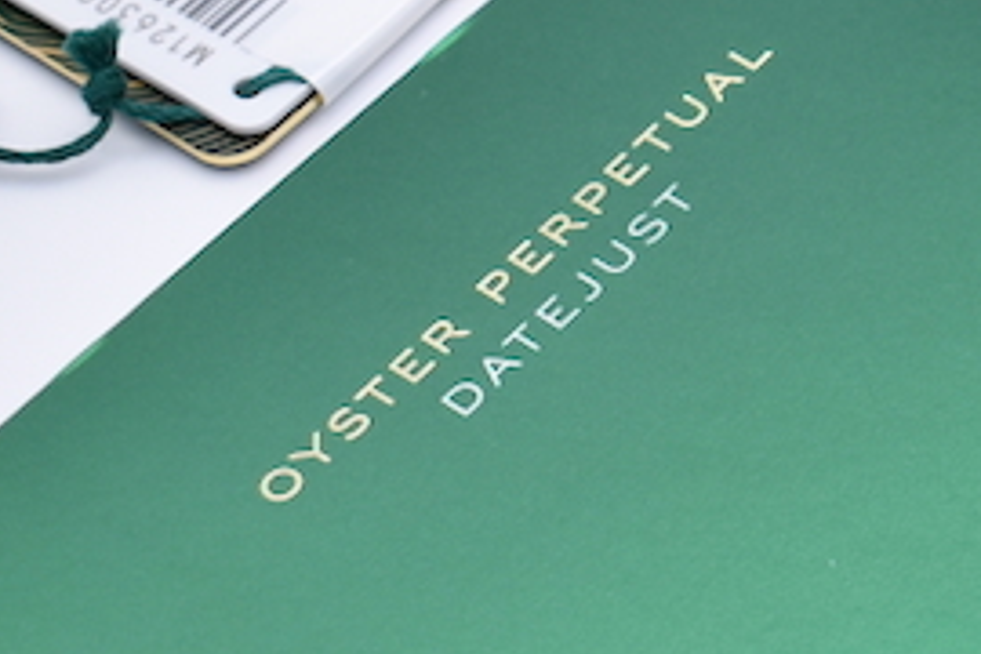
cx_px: 1857
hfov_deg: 7.4
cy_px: -98
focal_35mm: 270
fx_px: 7357
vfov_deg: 5.1
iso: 450
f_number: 5.6
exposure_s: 1/125
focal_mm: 38
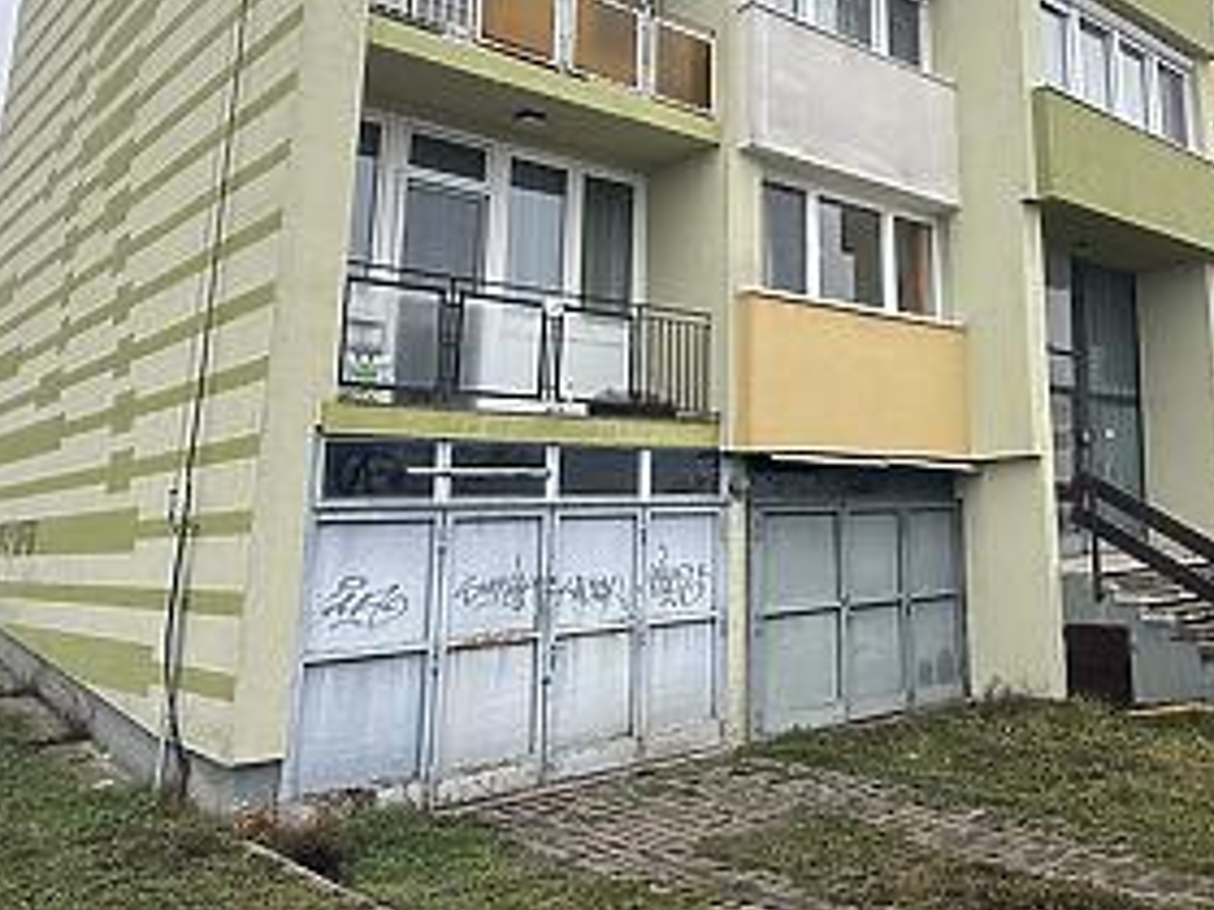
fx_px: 1122
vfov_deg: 43.3
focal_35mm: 32
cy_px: 273
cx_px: 928
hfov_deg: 53.9
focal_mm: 2.22
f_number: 2.2
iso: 50
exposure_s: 1/260
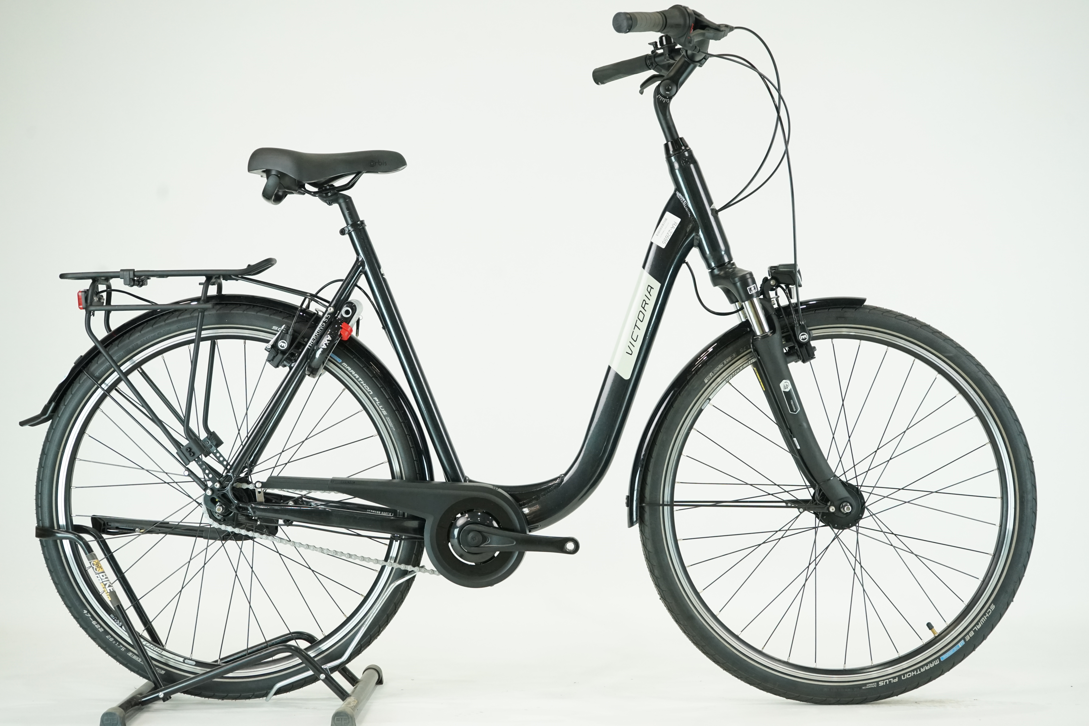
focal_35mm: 53
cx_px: 544
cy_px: 363
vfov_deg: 25.5
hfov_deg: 37.5
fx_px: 1603
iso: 2500
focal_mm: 53
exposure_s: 1/200
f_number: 6.3
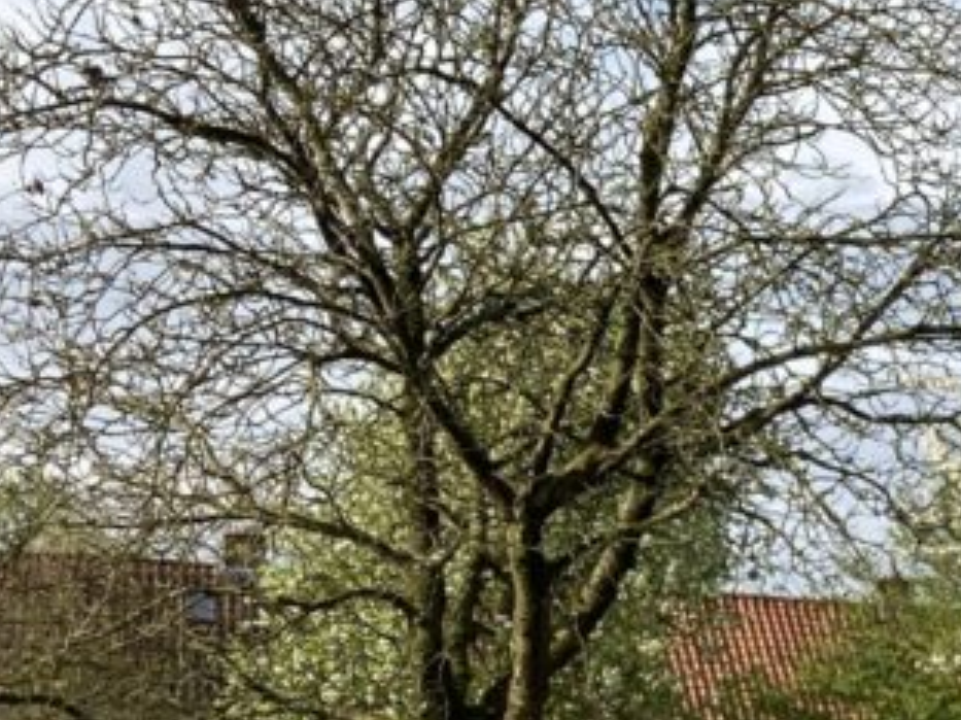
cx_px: 1517
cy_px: 927
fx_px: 2997
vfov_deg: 13.2
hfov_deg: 16.3
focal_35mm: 108
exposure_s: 1/1012
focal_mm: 3.99
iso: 20
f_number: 1.8
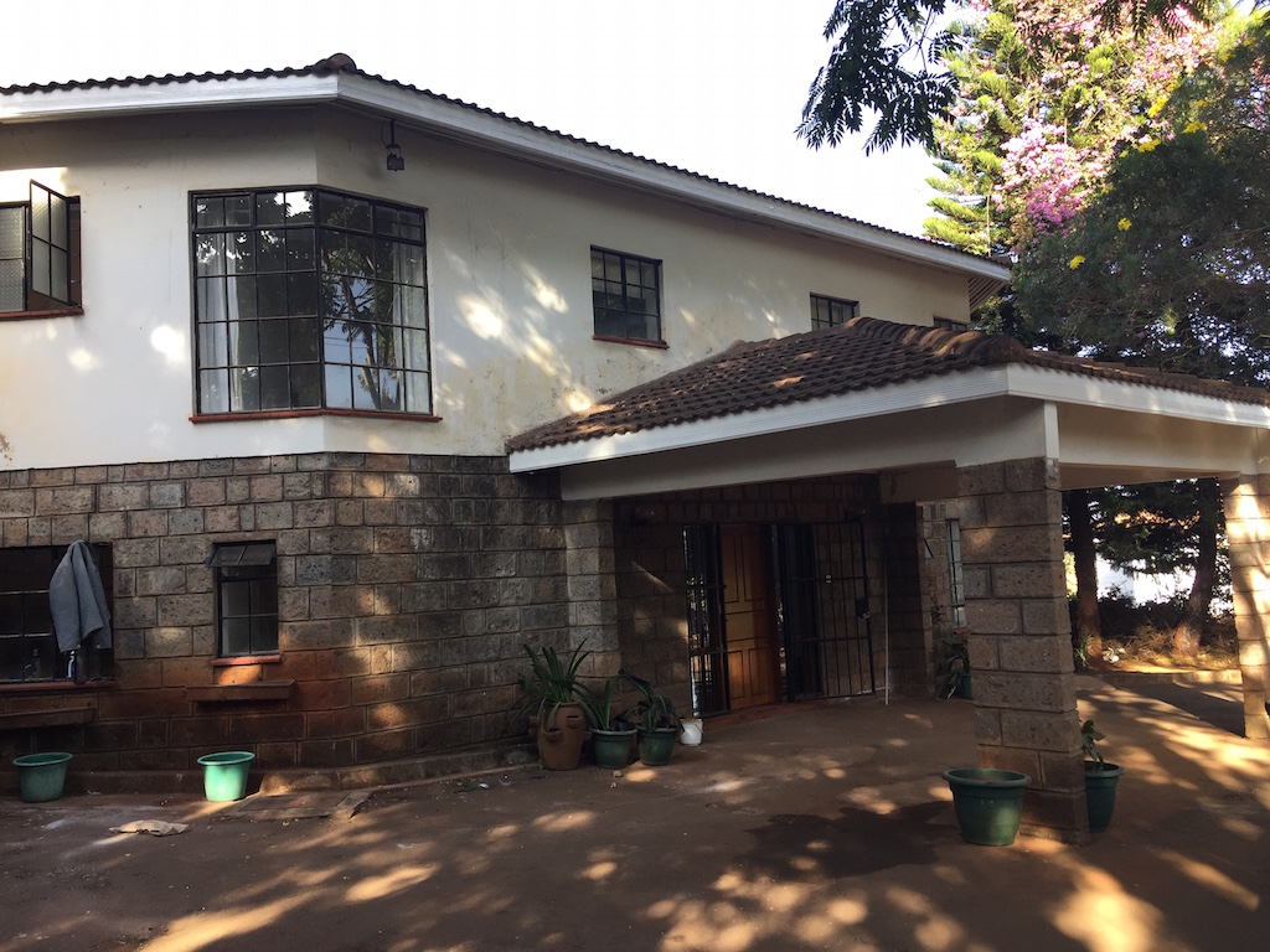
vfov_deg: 48.2
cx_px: 635
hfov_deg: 61.7
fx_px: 1064
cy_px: 476
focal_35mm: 29
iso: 32
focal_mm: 4.15
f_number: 2.2
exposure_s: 1/158
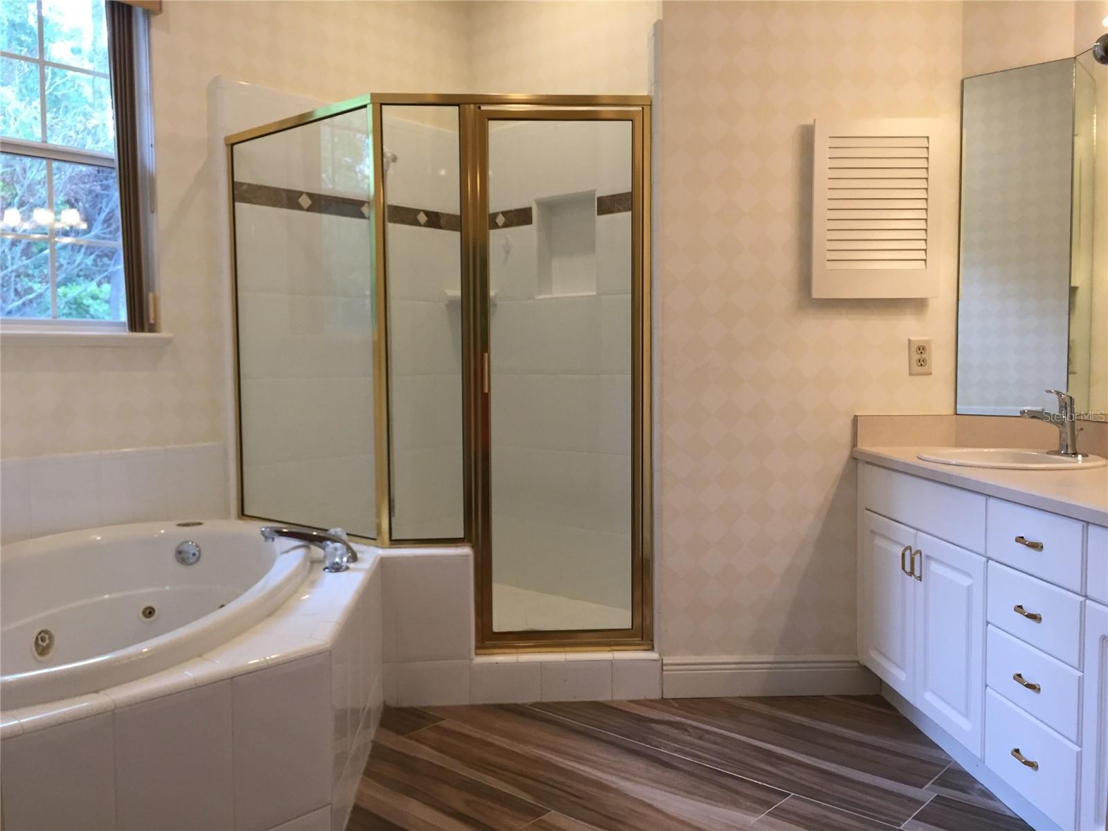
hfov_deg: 61.7
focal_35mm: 29
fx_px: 928
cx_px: 554
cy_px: 416
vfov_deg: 48.2
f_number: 2.2
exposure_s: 1/30
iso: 40
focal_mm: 4.15
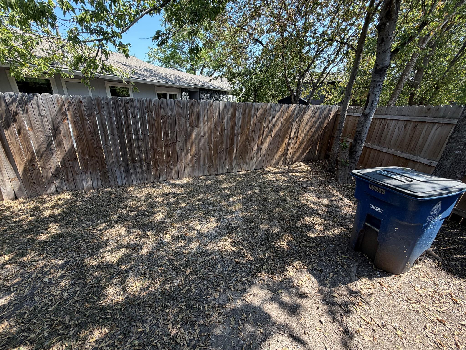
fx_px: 188
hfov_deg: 102.1
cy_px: 175
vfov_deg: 85.7
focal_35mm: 14
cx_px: 233
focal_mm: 2.22
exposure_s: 1/230
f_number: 2.2
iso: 40
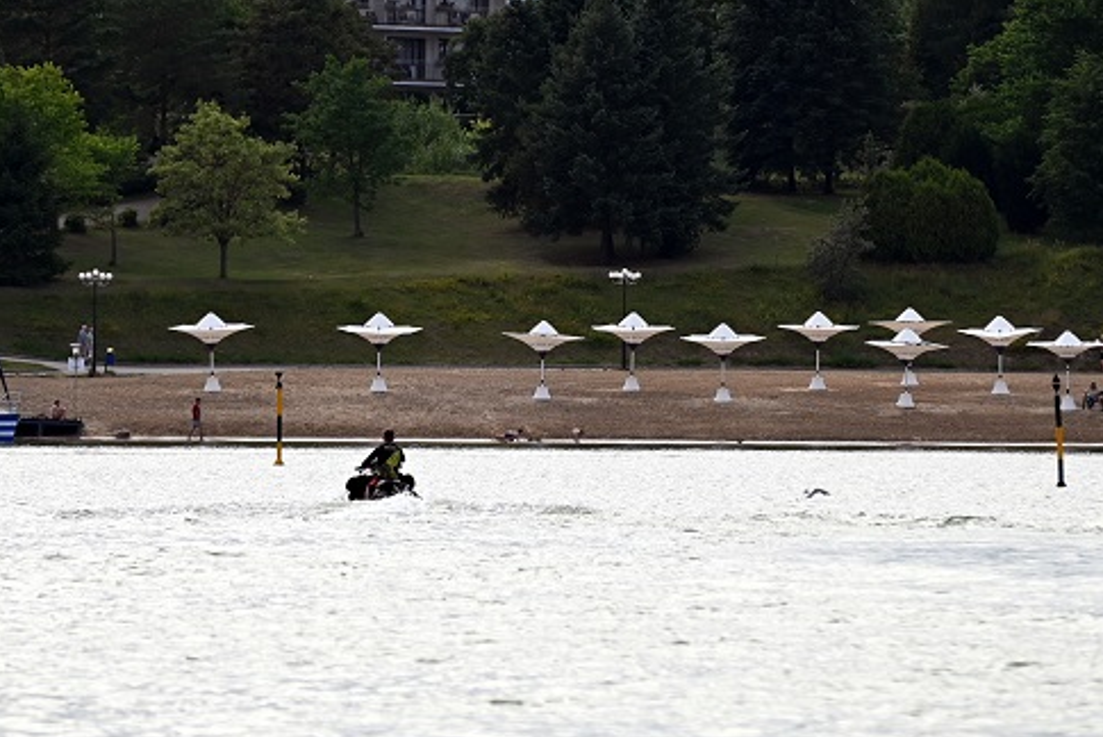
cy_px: 48
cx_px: 530
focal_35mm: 382
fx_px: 11711
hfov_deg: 5.4
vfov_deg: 3.6
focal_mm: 195
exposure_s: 1/1000
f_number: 5.3
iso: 220
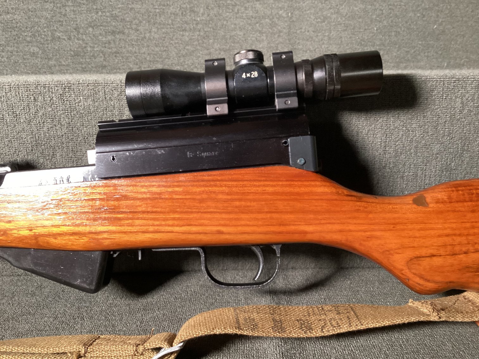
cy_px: 180
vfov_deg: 45.4
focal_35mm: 31
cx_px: 240
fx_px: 429
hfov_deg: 58.3
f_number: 2.4
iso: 320
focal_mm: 3.3
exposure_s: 1/33
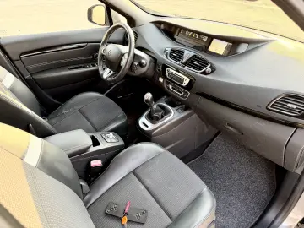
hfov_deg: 71.6
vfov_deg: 56.8
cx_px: 152
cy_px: 114
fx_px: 211
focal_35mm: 24
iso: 200
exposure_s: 1/147
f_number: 1.78
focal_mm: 6.76
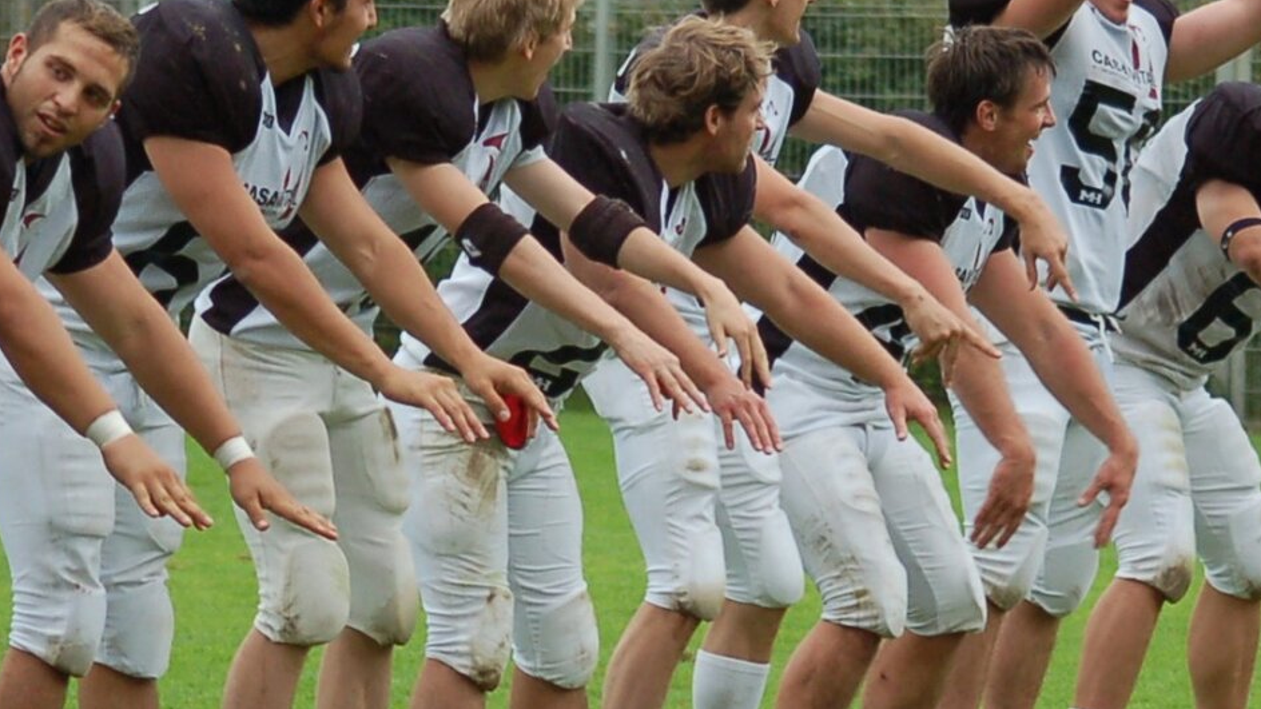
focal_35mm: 347
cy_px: 299
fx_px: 11610
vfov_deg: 3.5
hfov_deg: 6.2
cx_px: 731
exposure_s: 1/500
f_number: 4.2
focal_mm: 95
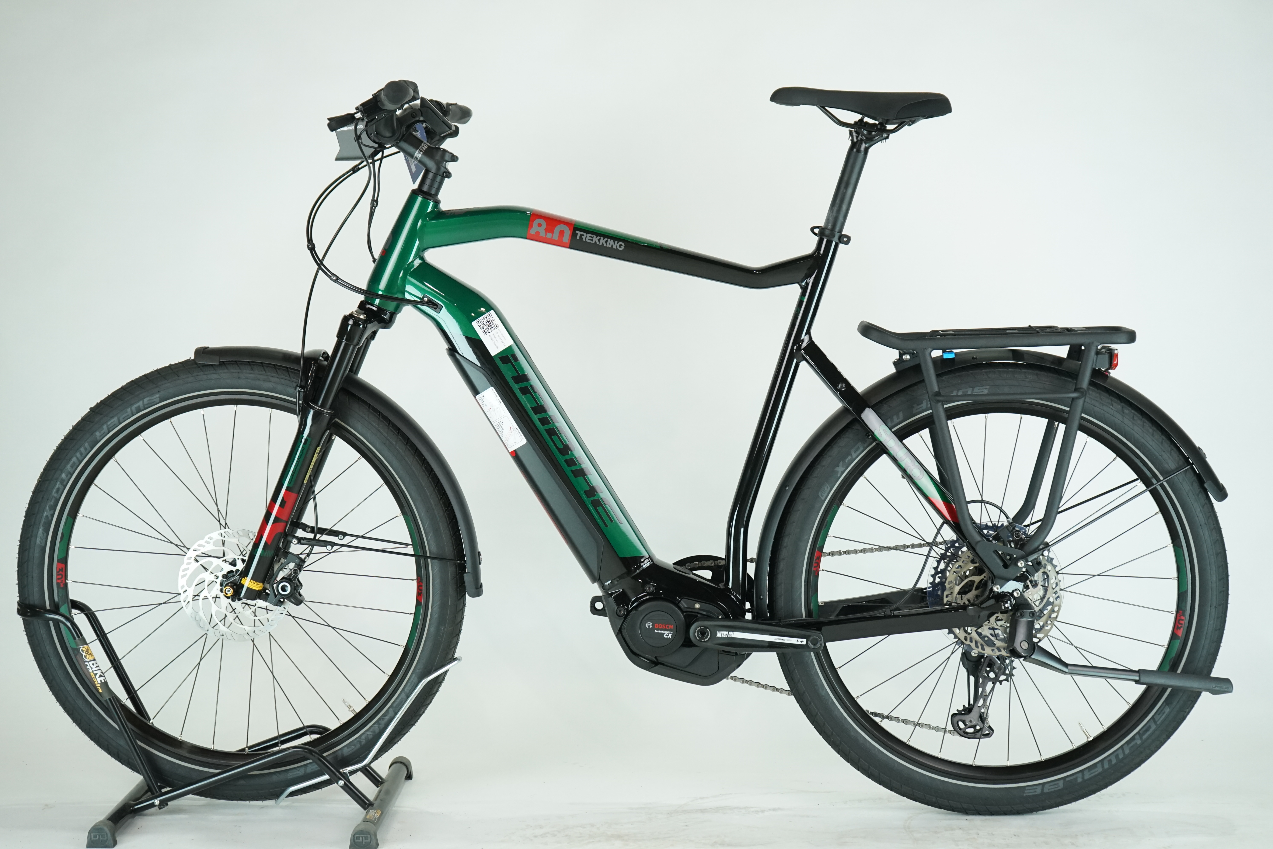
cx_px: 636
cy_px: 424
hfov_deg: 35.6
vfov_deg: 24.2
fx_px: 1980
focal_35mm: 56
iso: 1600
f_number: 5.6
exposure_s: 1/200
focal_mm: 56
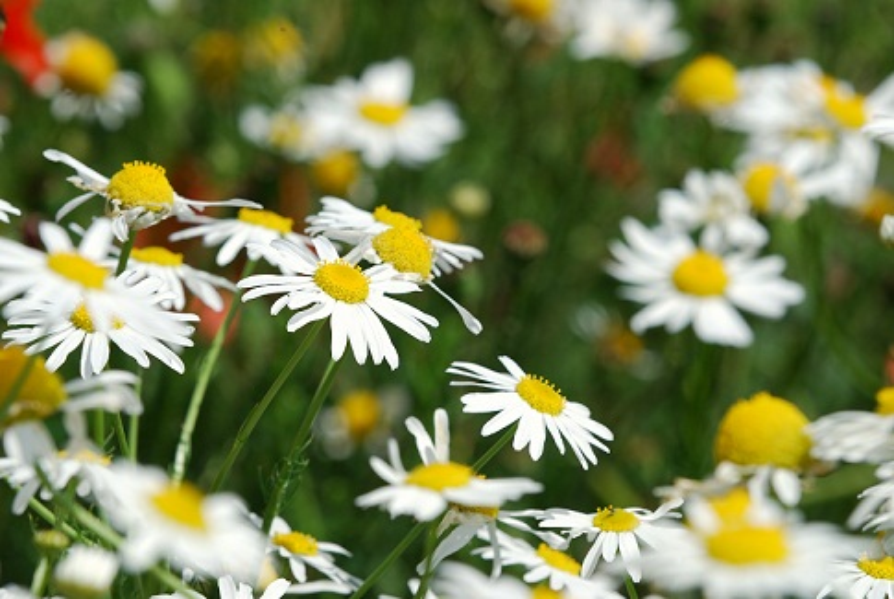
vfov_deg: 6.8
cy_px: 300
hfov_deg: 10.1
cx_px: 447
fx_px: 5036
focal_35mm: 202
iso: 100
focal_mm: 135
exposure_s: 1/250
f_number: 10
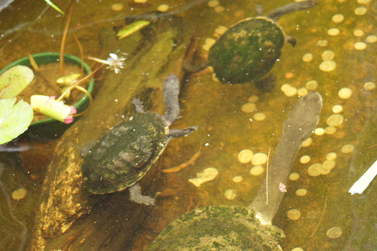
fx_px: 1177
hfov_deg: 18.2
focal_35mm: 112
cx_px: 188
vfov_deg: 12.2
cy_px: 126
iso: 1600
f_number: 4.5
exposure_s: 1/60
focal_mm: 75
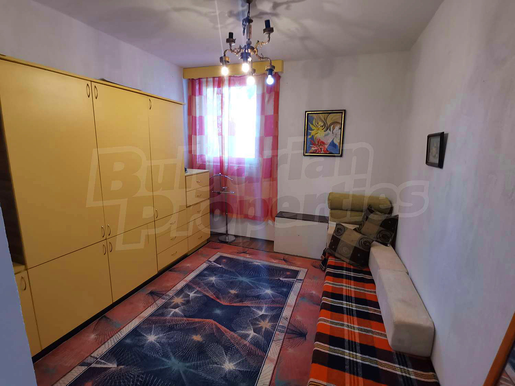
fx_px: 253
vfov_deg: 74.7
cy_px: 193
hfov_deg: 91.0
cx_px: 258
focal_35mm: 17
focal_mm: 2.23
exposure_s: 1/33.3
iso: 200
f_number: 2.2
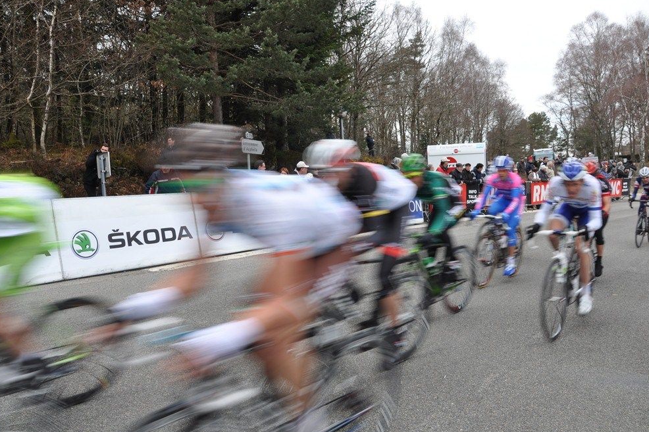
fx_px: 505
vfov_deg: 46.4
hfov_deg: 65.5
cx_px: 321
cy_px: 218
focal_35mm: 28
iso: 200
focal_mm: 18
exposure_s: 1/80
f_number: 9
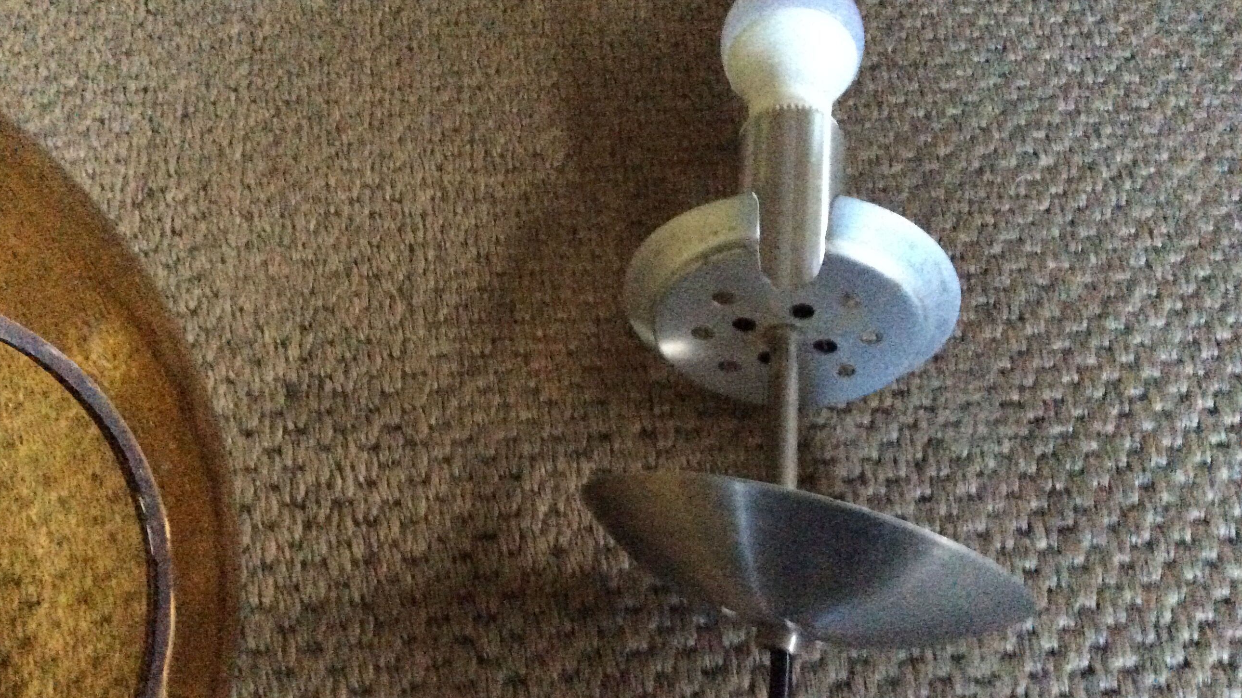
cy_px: 349
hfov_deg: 56.6
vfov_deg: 33.7
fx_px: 1153
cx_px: 620
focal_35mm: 35
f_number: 2.4
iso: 800
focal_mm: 3.3
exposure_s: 1/17
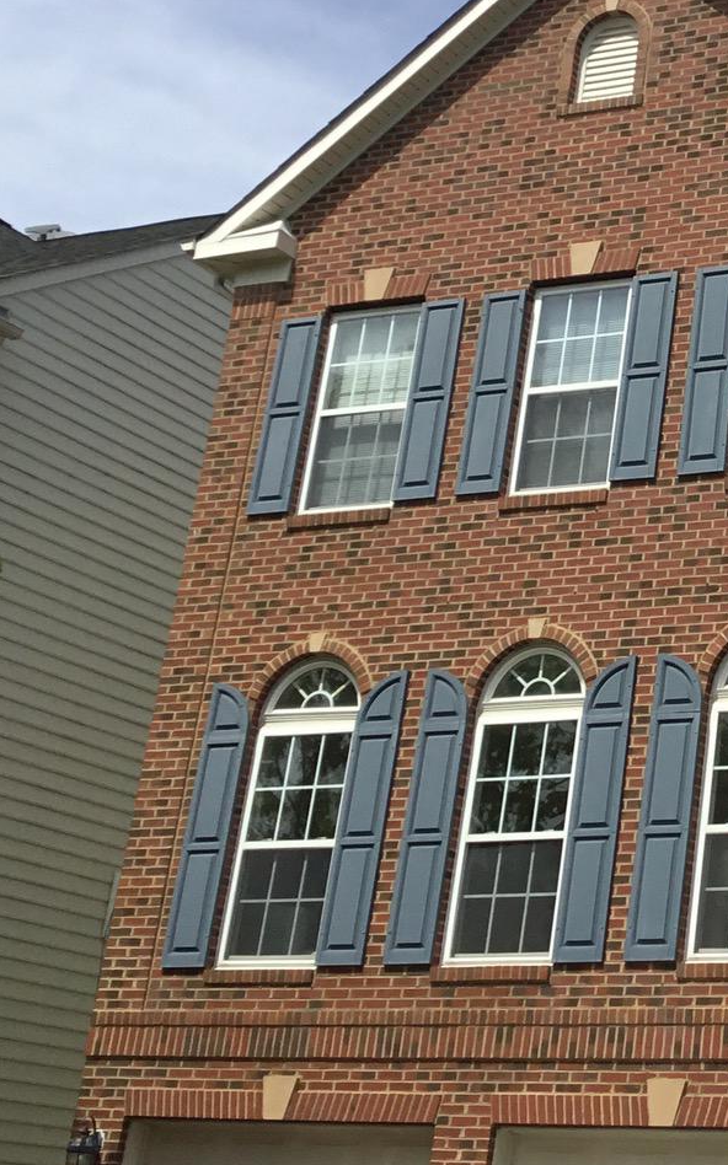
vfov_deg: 28.7
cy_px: 349
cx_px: 980
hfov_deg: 17.1
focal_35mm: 71
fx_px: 2255
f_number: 2.4
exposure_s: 1/1942
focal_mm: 3.3
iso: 25
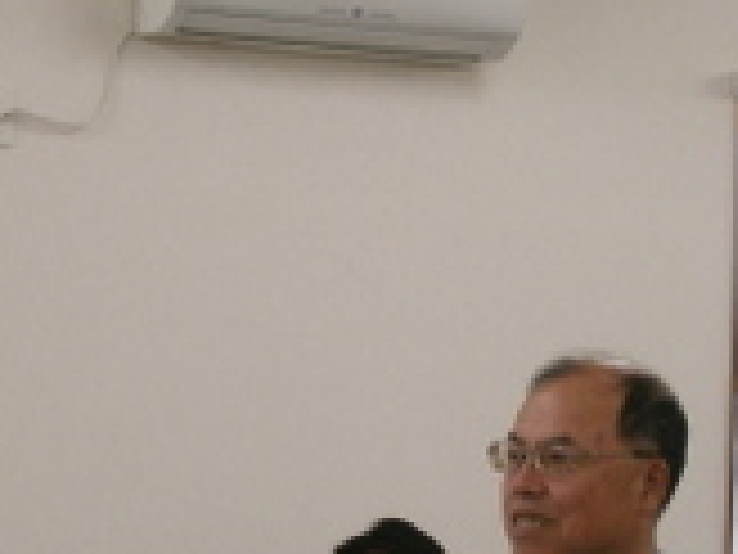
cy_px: 536
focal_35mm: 114
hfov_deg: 17.3
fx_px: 2430
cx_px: 400
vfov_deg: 12.8
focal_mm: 6.9
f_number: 3.4
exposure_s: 1/50
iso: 100
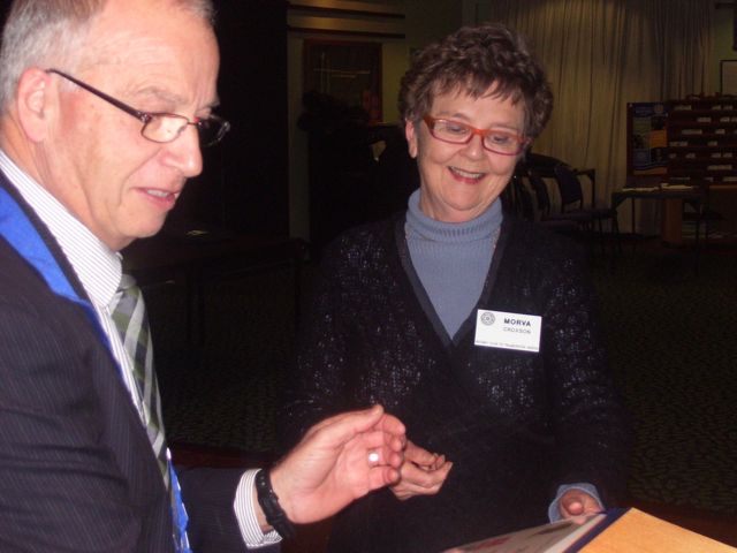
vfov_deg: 21.0
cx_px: 368
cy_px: 276
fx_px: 1490
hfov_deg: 27.8
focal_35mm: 70
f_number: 4
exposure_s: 1/90
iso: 200
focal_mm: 11.6
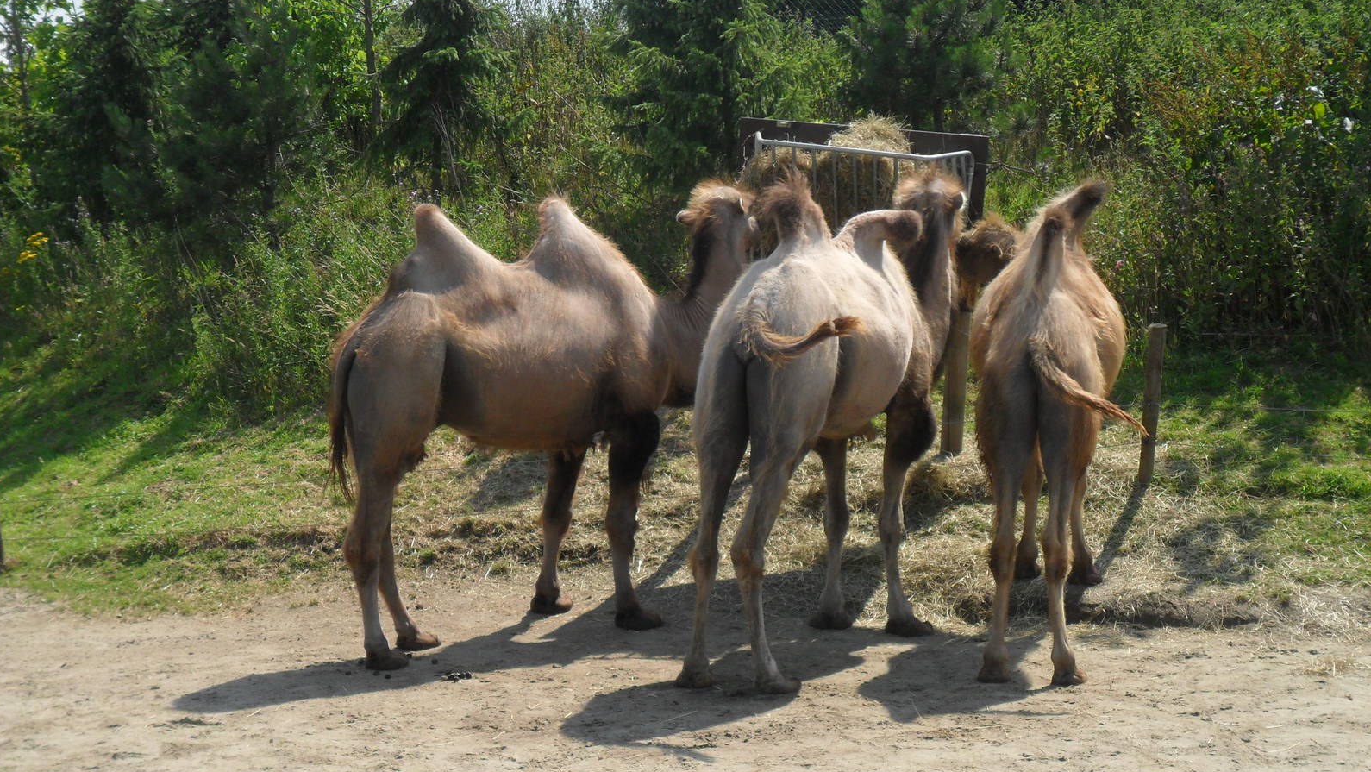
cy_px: 400
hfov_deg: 36.6
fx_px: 2072
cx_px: 682
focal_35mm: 57
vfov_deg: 21.1
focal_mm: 9.3
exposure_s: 1/500
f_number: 5
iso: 100
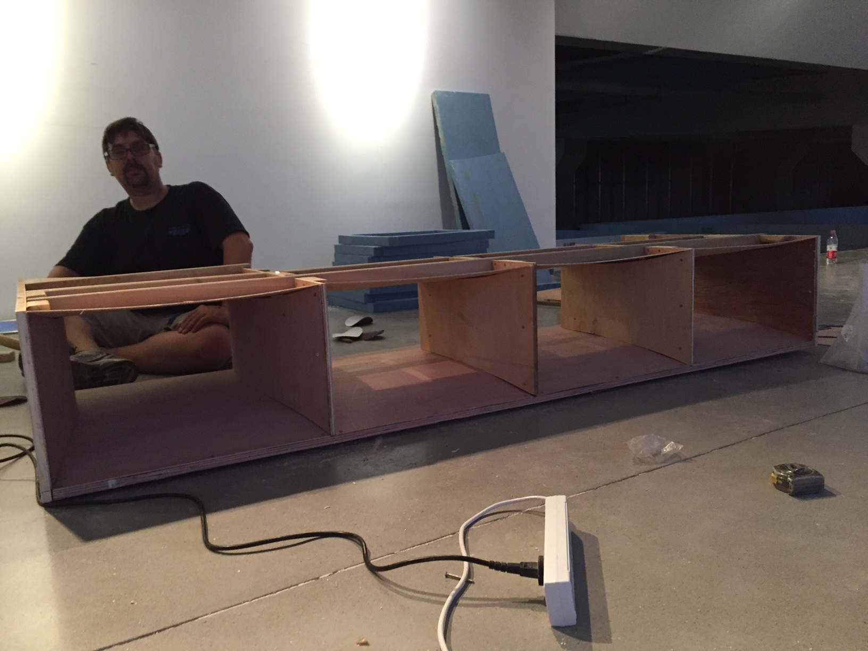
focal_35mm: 29
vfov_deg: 48.2
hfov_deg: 61.7
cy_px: 326
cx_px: 434
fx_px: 727
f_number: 2.2
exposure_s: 1/24
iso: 250
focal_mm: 4.15
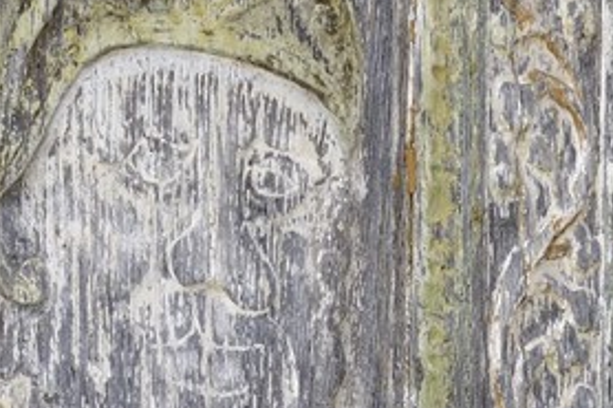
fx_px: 4697
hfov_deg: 7.0
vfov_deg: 4.9
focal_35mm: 276
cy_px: 806
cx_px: 1539
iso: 200
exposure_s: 1/60
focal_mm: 48
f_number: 11
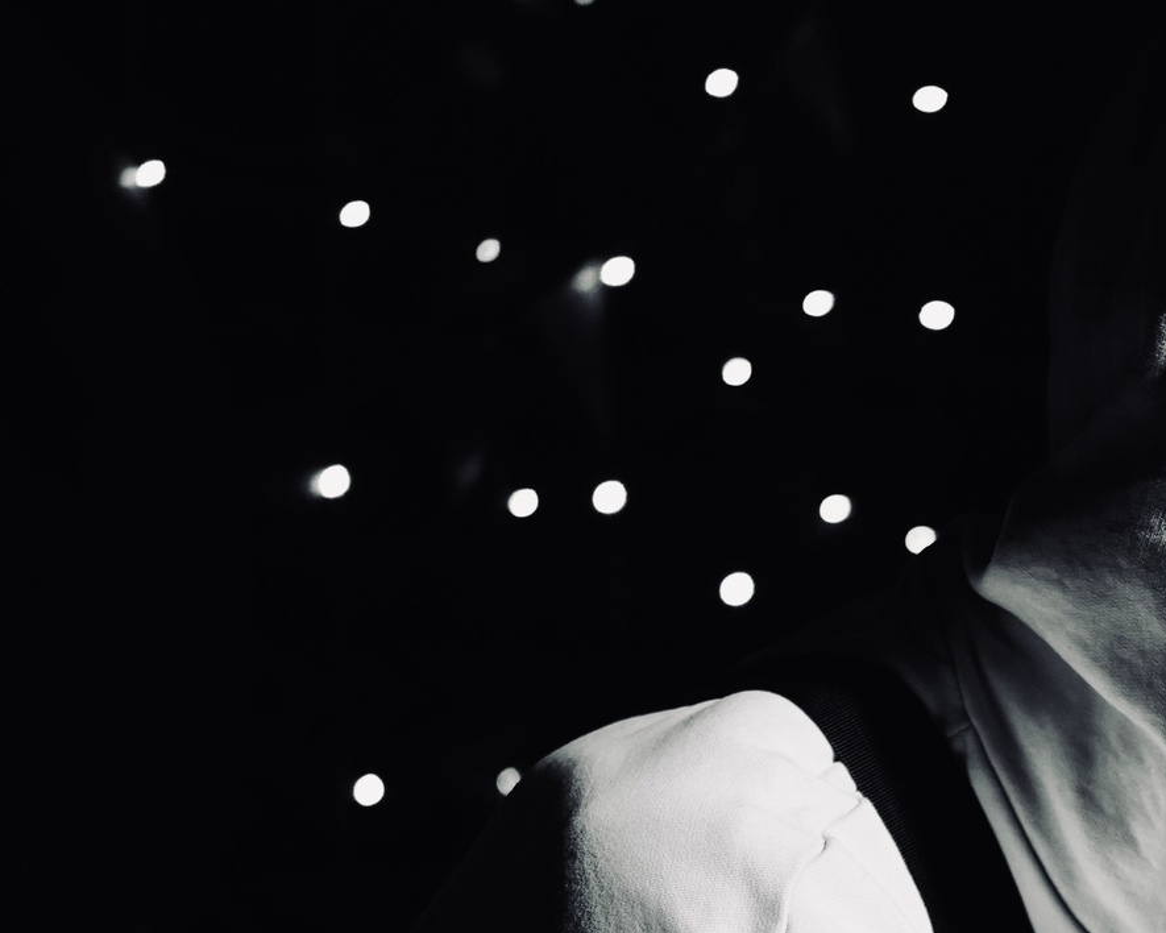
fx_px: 3278
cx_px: 1348
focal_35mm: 95
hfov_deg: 19.2
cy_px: 901
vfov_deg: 15.9
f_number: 2.8
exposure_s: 1/250
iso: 1600
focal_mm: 35
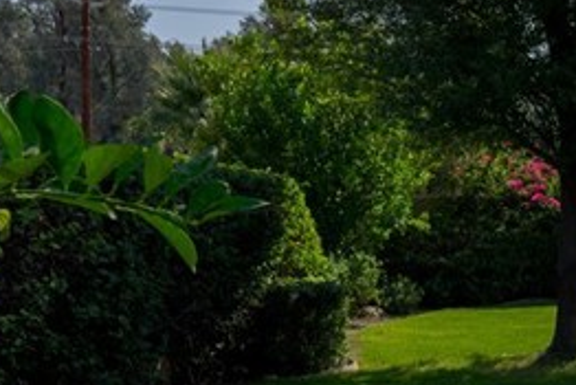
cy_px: 223
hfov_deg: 22.6
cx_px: 706
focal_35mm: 82
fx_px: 1313
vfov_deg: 16.7
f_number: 10
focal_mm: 21
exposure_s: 1/2000
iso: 400
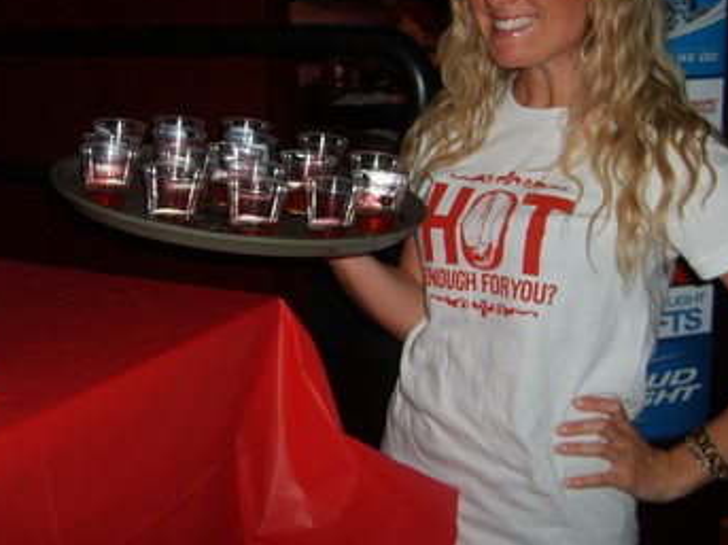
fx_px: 1072
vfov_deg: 28.4
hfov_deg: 37.2
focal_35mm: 51
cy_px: 196
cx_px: 265
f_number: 2.8
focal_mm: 5.8
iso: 100
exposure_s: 1/45
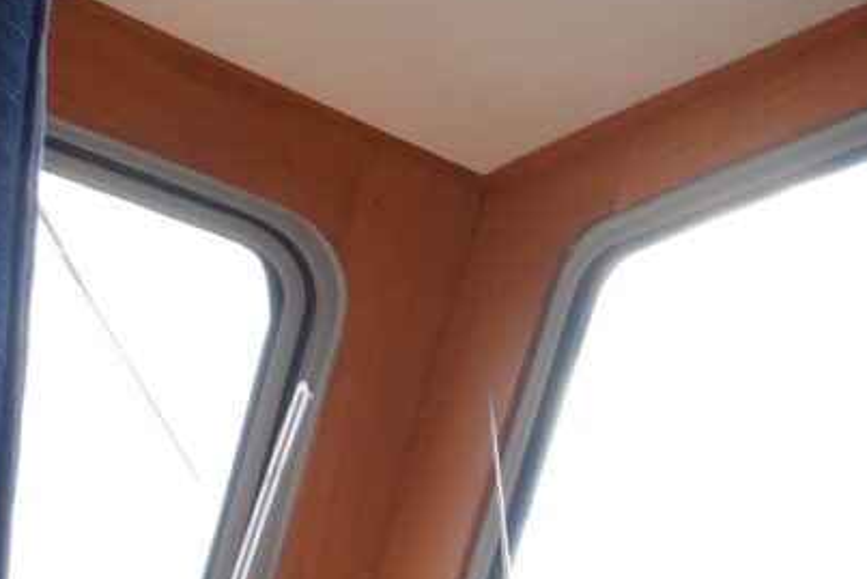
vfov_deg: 10.1
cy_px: 1370
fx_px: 2867
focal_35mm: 119
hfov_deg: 14.3
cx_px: 1745
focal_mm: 16
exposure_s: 1/30
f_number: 13
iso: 500
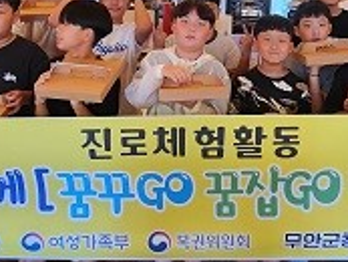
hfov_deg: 46.7
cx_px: 186
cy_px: 50
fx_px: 402
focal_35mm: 40
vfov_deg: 34.8
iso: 320
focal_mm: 2.2
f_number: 2.2
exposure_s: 1/40
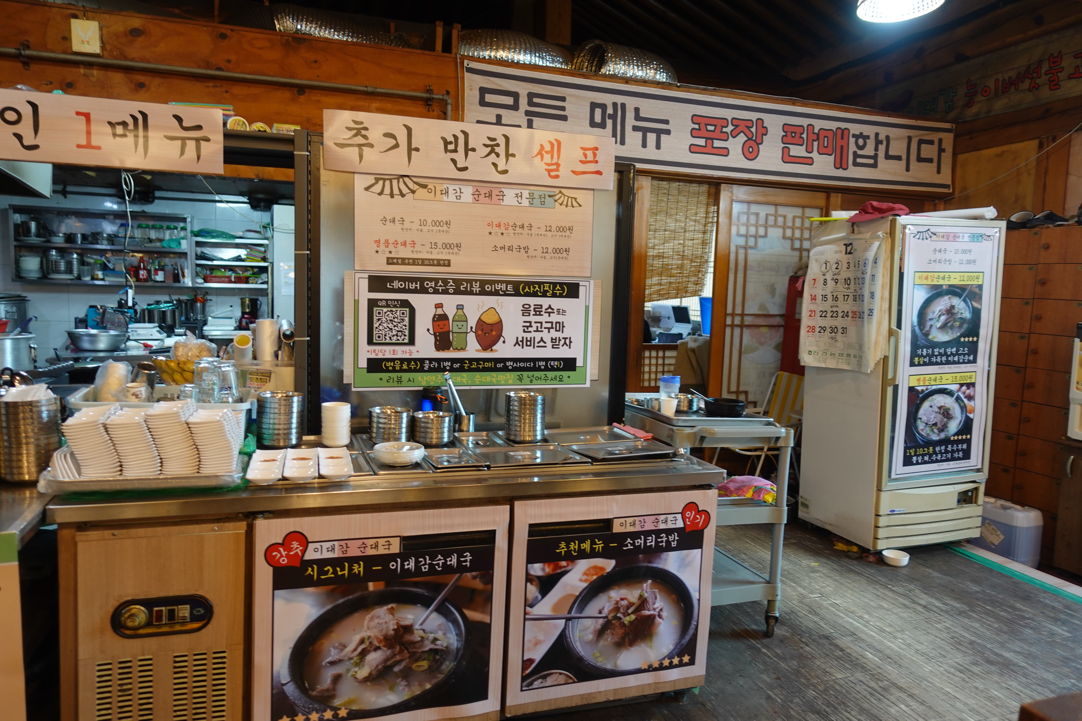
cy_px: 360
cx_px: 541
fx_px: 721
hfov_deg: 73.7
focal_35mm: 24
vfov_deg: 53.1
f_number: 1.8
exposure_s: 1/30
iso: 125
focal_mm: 8.8
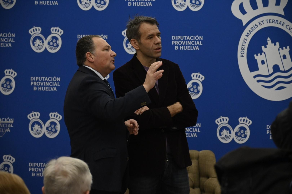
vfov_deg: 10.9
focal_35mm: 126
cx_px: 146
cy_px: 97
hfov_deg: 16.3
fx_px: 1022
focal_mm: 84
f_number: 5
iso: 4000
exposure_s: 1/250
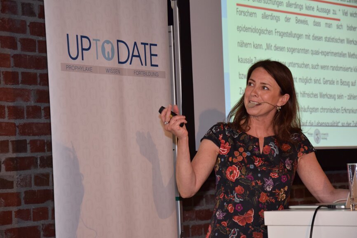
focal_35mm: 120
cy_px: 119
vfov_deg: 11.4
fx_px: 1190
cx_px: 178
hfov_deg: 17.1
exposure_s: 1/125
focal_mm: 80
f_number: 5.3
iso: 800
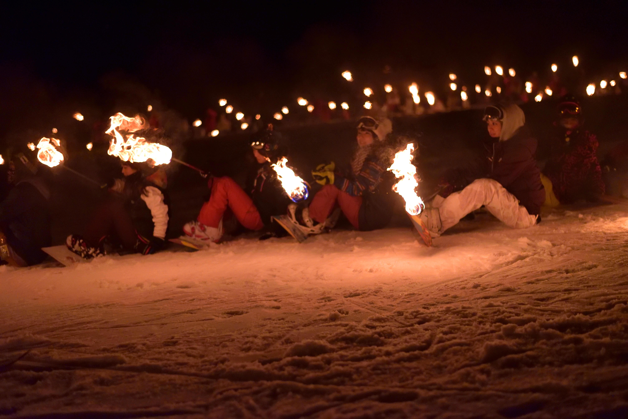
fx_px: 873
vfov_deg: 27.0
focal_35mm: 50
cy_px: 210
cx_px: 314
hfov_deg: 39.6
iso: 3200
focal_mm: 50
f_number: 1.8
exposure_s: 1/1600
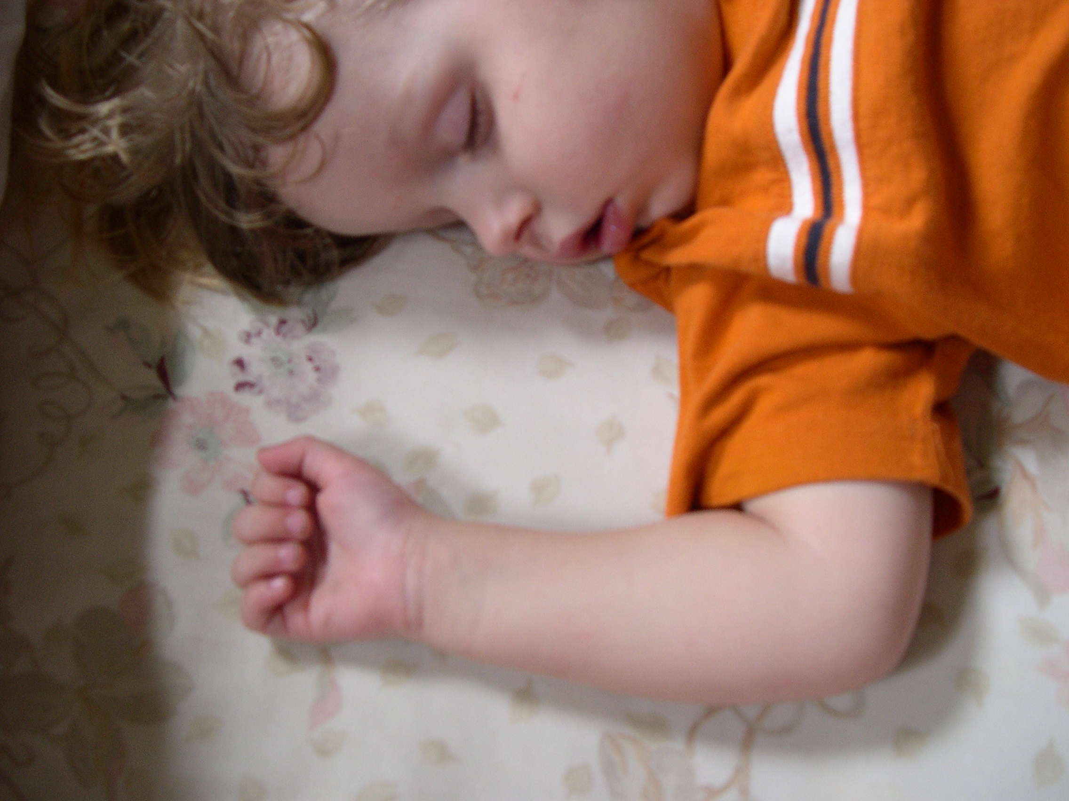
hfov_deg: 49.0
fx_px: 1174
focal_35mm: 38
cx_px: 534
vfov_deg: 37.7
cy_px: 400
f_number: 2.8
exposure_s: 1/4.6
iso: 219
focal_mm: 8
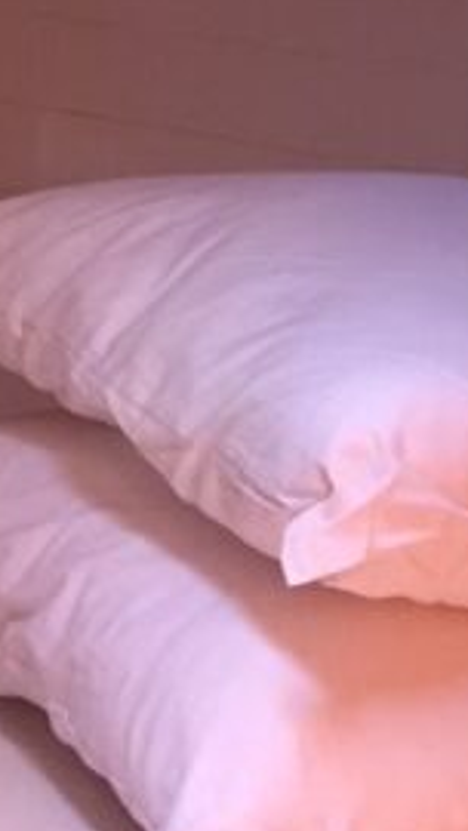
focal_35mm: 120
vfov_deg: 17.8
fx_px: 2646
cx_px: -373
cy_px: 523
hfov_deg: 9.6
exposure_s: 1/33
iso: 125
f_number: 2.2
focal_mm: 4.15
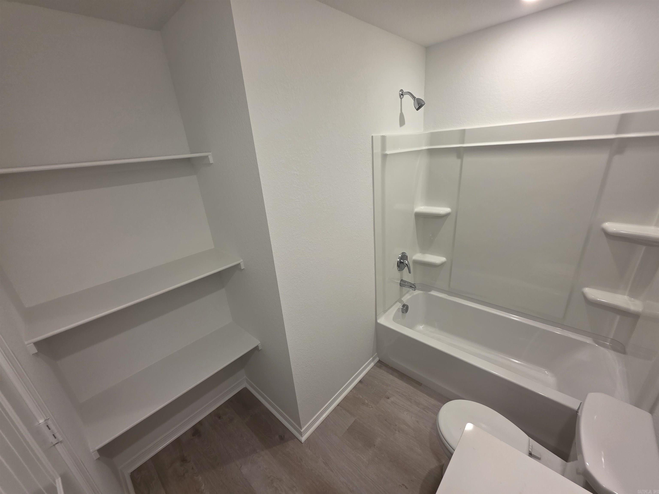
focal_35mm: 13
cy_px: 247
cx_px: 330
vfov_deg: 89.9
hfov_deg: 106.2
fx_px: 247
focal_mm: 2.2
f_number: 1.9
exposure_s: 1/120
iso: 100
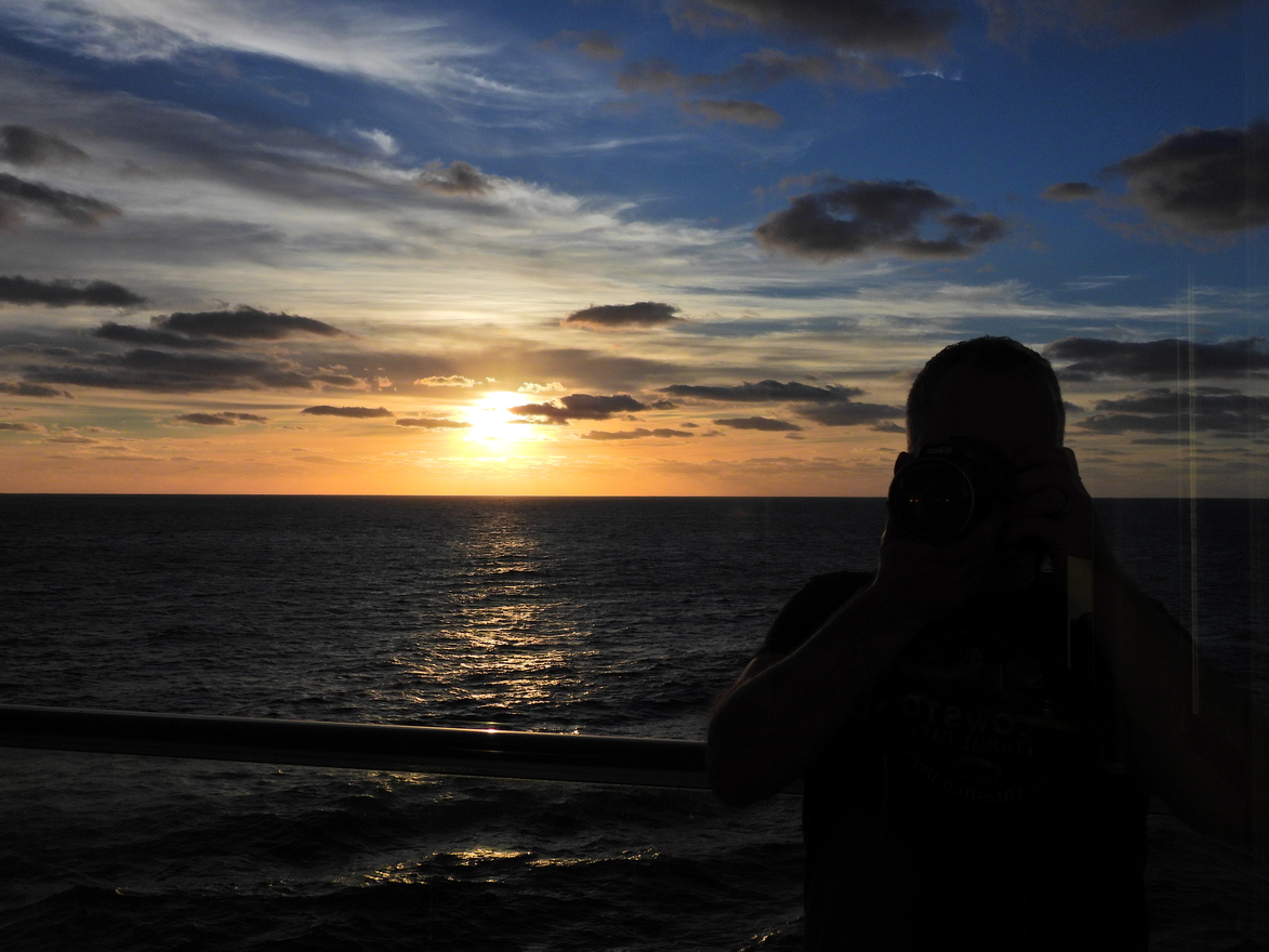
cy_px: 464
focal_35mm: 36
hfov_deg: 51.3
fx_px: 1320
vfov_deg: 39.7
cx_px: 621
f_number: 3.2
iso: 100
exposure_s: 1/2000
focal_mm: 5.9
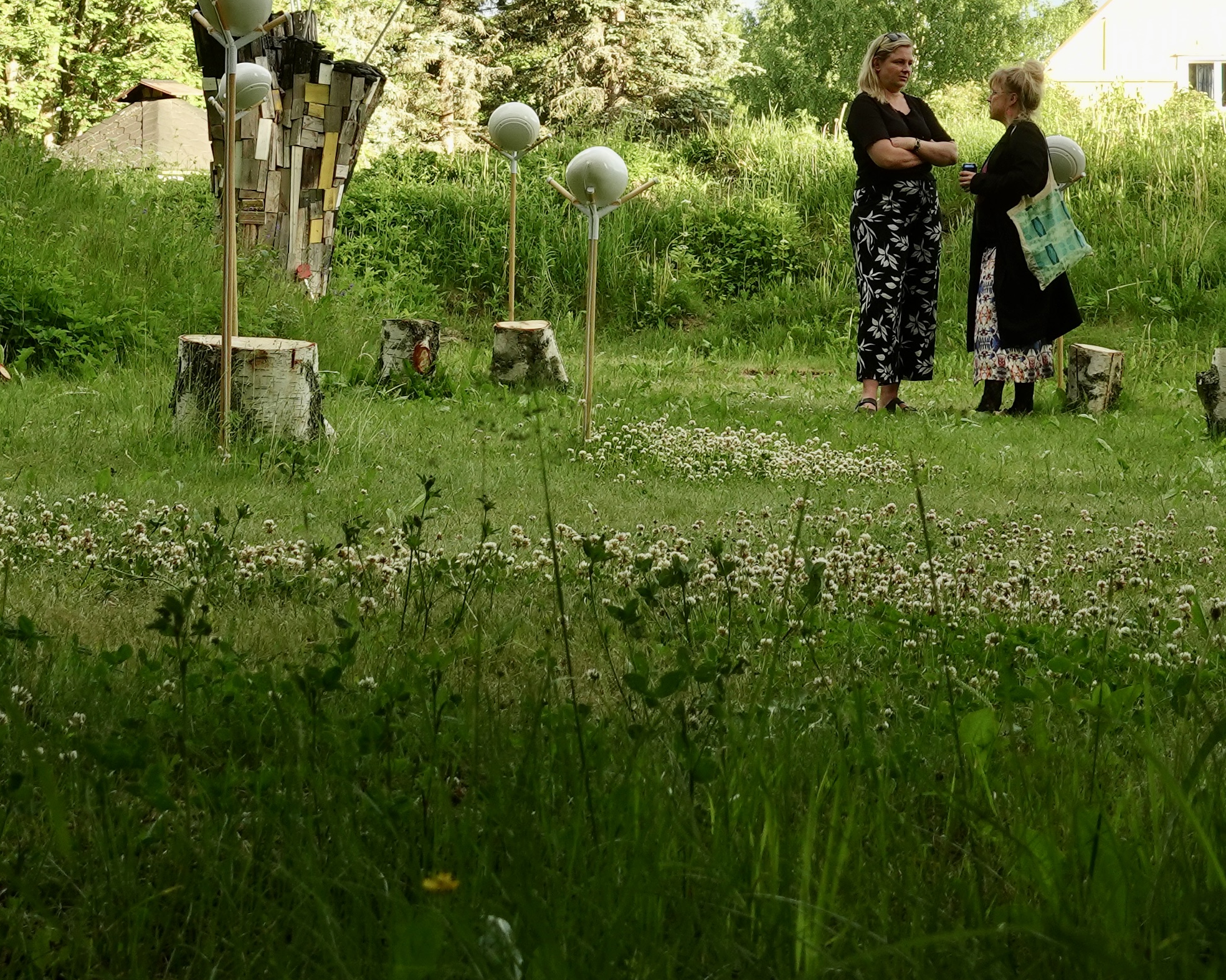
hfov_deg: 17.9
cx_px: 511
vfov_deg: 14.2
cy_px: 29
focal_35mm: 107
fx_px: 3882
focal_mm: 15.67
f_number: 5
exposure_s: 1/80
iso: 125
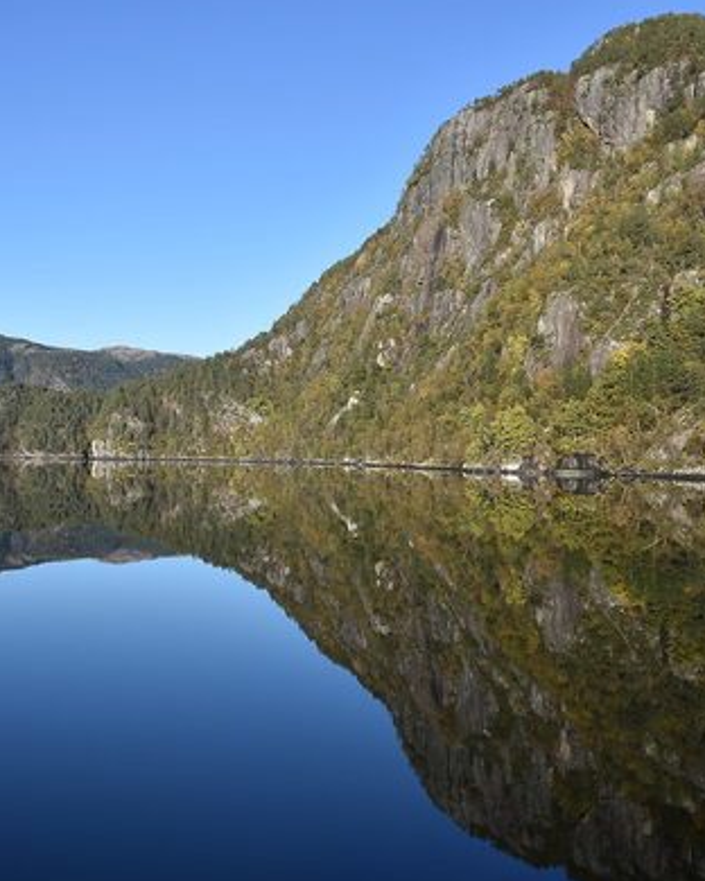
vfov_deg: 46.8
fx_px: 1017
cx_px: 276
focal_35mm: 39
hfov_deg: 38.0
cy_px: 440
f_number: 7.1
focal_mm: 18
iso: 100
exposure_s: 1/200
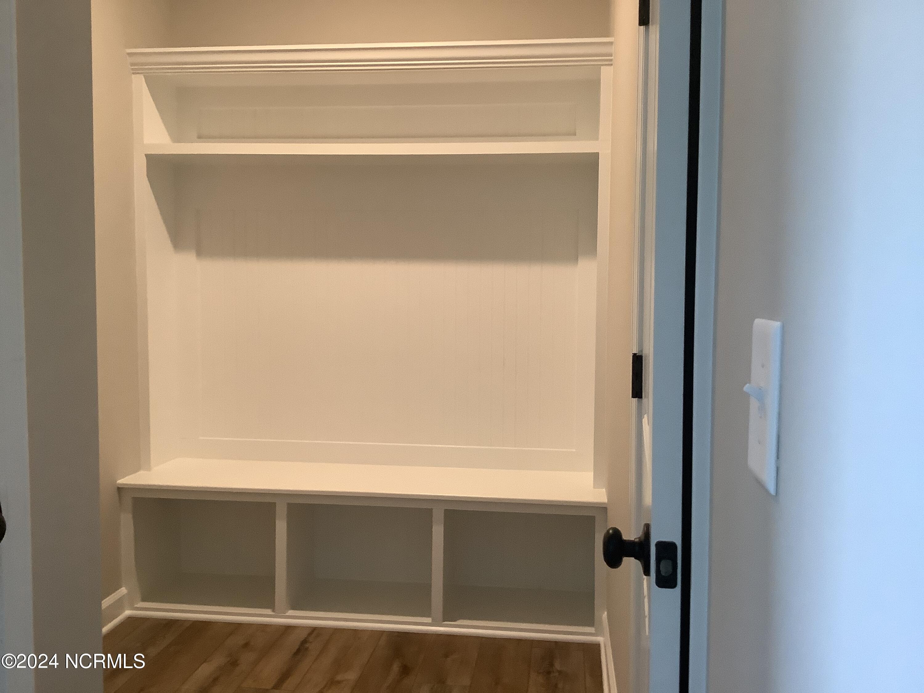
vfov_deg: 45.4
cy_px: 346
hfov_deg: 58.4
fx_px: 827
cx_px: 462
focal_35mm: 31
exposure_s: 1/60
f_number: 2.4
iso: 250
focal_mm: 3.3
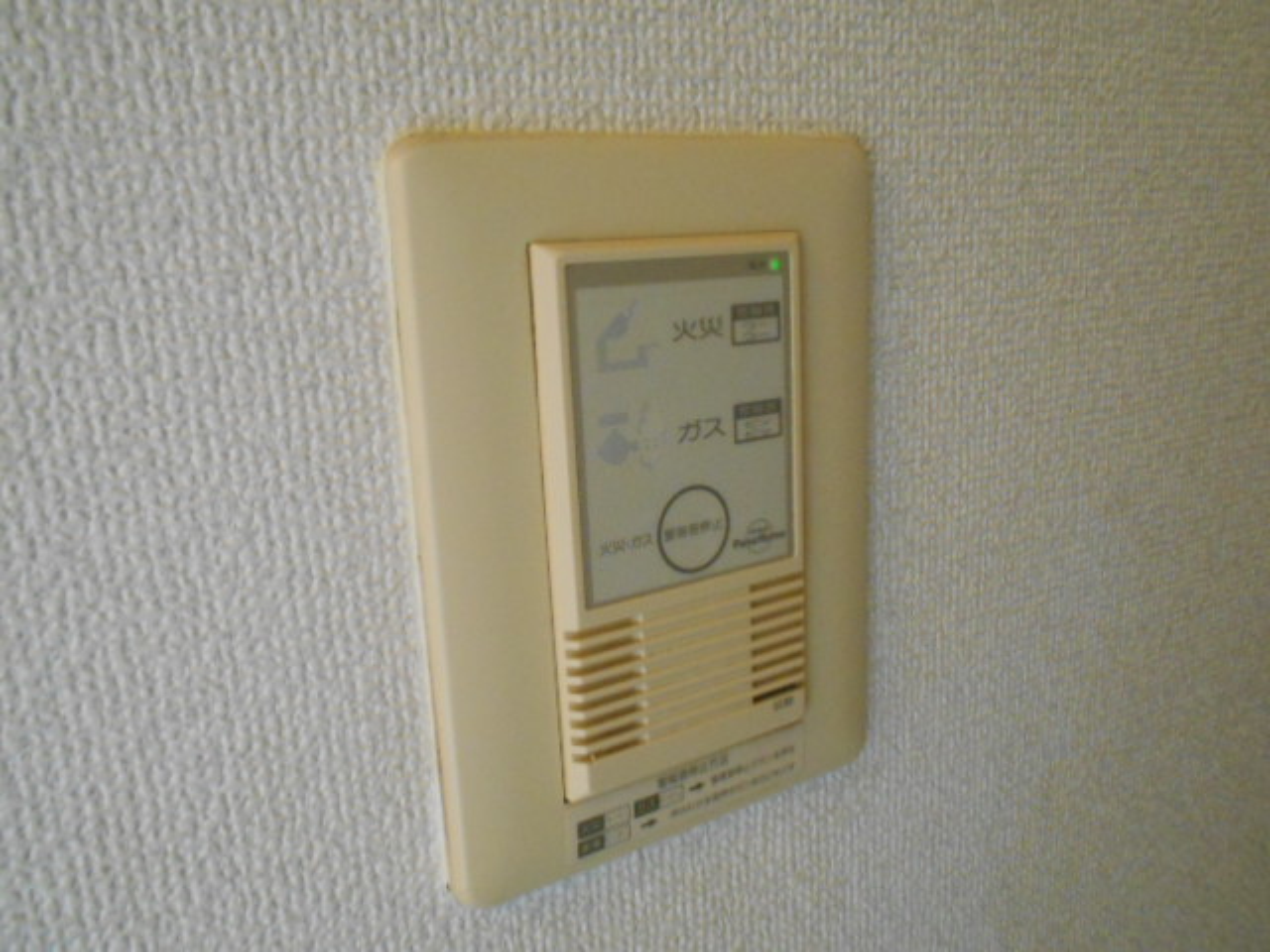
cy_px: 476
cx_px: 635
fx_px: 1101
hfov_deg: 60.0
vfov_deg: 46.8
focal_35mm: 30
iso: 800
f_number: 3.4
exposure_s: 1/60
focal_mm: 5.1
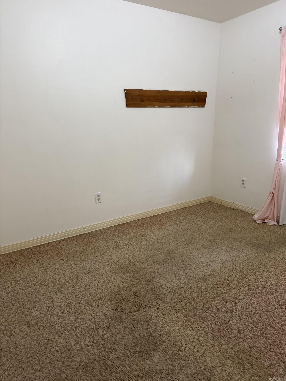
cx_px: 143
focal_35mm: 24
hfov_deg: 56.8
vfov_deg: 71.6
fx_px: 264
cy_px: 190
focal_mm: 6.76
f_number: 1.78
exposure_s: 1/60
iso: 125
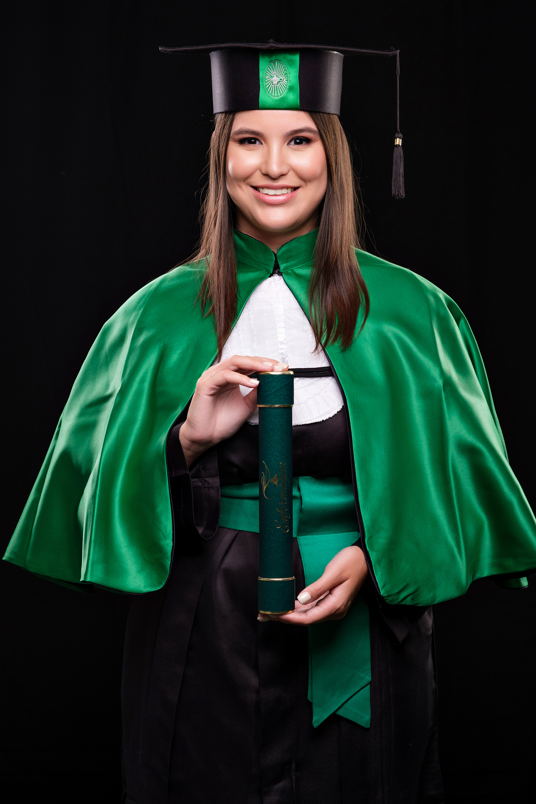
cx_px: 268
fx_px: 1898
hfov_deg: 16.1
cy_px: 402
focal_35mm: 85
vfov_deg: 23.9
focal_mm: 56.5
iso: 160
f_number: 5
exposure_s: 1/160
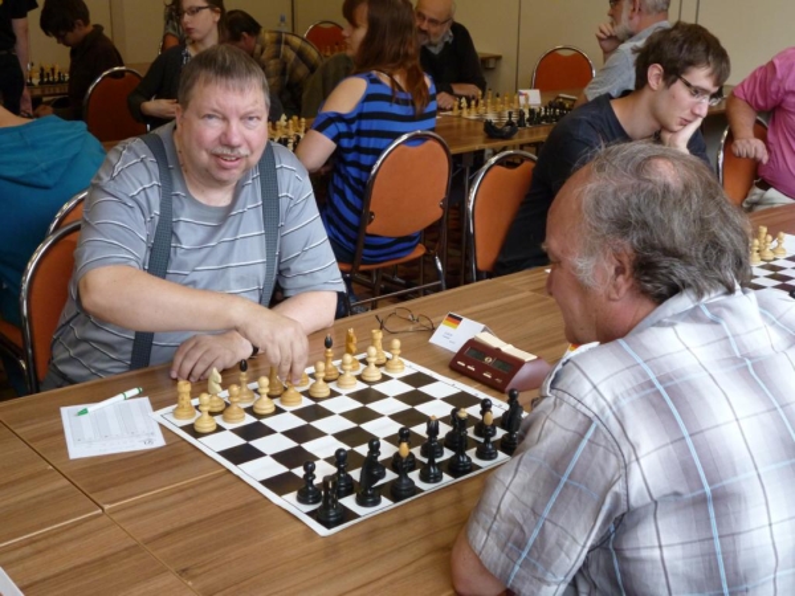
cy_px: 298
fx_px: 1102
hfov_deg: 39.7
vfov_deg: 30.3
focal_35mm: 48
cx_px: 398
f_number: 4
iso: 320
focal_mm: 8.6
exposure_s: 1/80
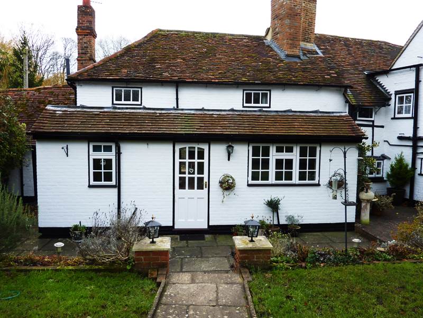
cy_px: 159
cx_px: 212
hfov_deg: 69.4
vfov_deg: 54.9
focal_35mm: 25
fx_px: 305
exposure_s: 1/100
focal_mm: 4.1
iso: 80
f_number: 3.3
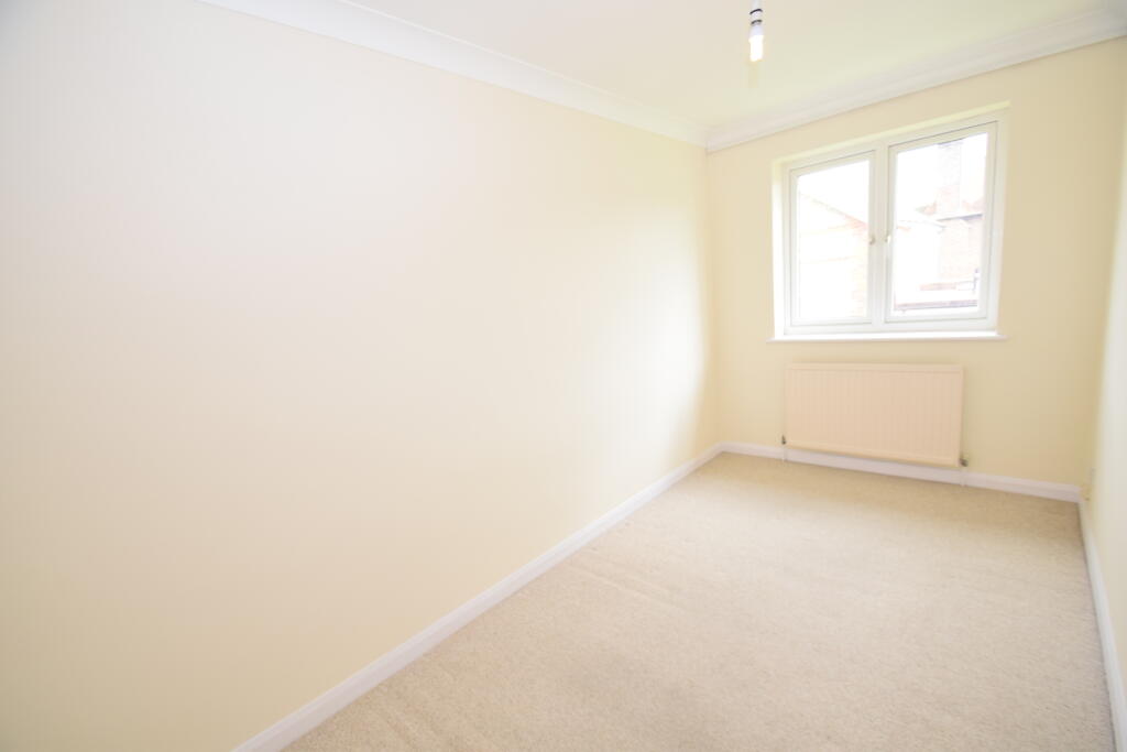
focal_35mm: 15
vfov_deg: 77.3
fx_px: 470
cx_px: 564
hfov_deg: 100.4
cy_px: 376
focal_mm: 10
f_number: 5.6
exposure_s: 1/125
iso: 500
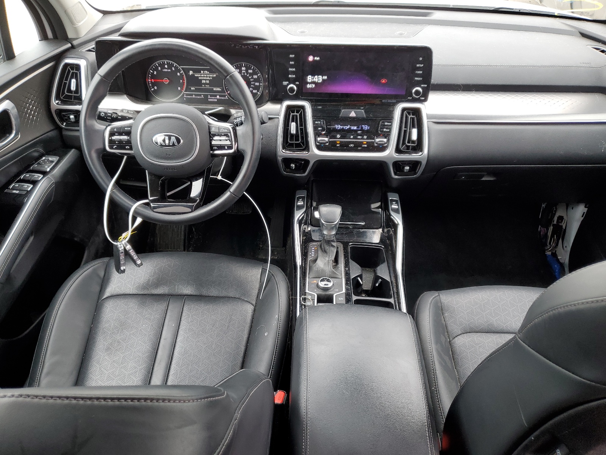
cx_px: 303
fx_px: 455
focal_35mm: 26
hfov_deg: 67.3
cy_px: 228
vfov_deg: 53.1
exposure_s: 1/60.2
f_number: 1.5
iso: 51
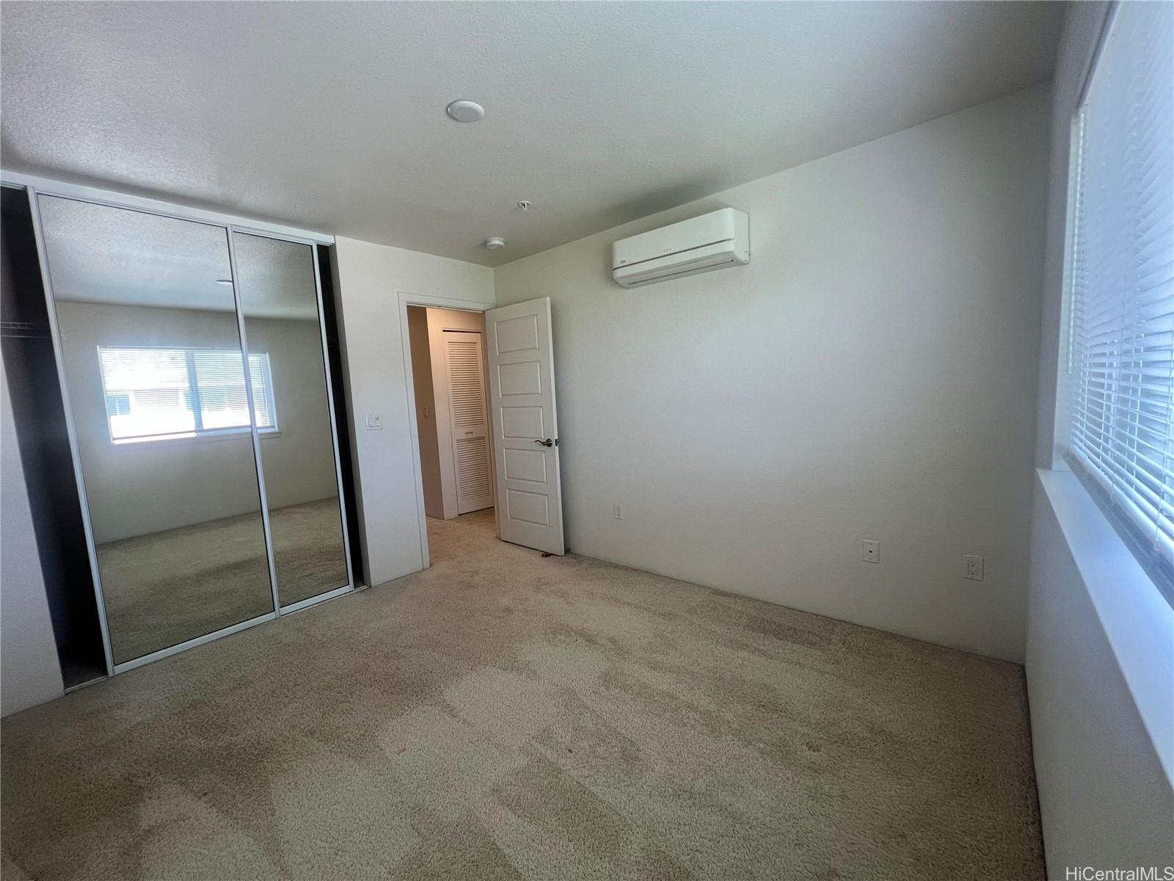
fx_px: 441
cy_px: 440
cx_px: 587
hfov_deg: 106.2
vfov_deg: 89.9
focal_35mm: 13
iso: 200
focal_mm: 1.57
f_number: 1.8
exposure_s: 1/120
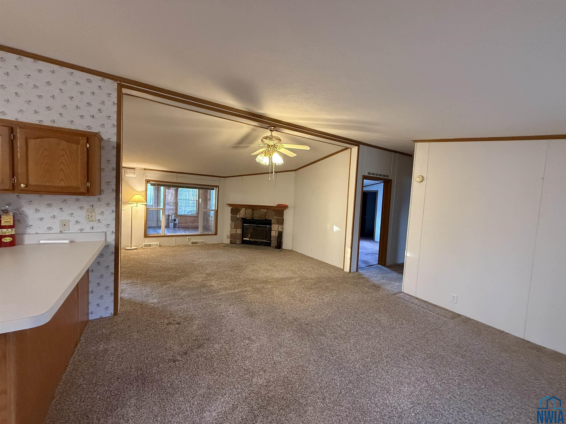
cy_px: 212
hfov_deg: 102.1
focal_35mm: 14
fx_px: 229
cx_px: 283
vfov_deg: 85.7
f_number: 2.2
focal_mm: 2.22
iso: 640
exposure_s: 1/60
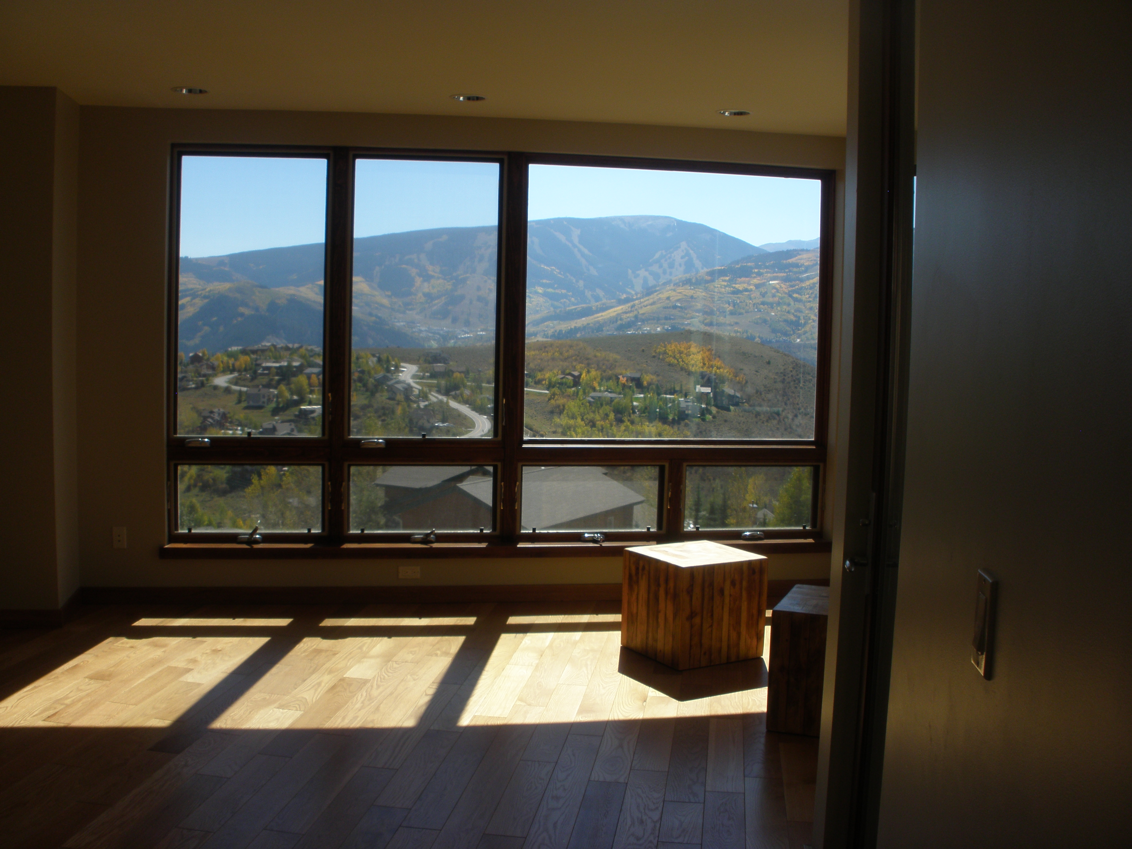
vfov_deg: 39.7
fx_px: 1177
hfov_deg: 51.4
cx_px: 566
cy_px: 424
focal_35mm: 36
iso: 64
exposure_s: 1/160
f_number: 5.6
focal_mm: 6.3
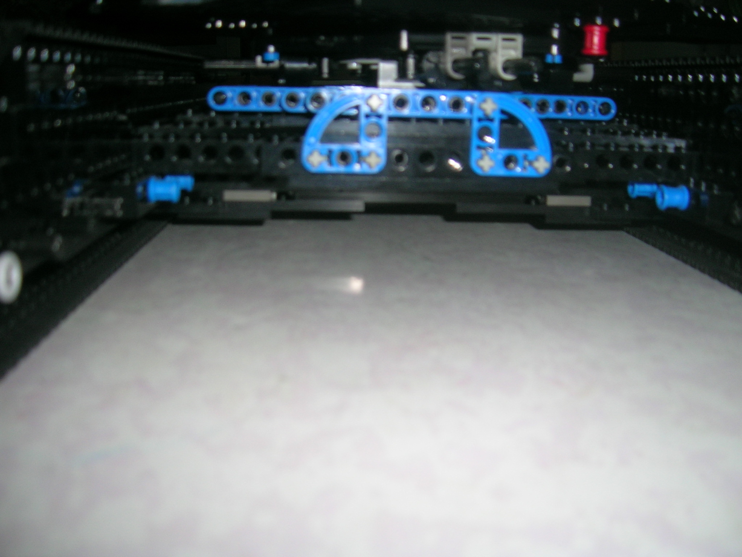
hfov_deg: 52.6
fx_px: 750
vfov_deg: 40.7
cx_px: 371
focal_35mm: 35
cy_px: 278
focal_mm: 5.4
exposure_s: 1/60.1
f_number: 2.8
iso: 50
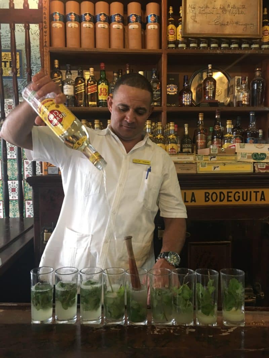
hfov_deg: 48.2
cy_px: 179
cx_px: 134
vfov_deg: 61.7
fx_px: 301
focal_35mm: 29
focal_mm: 4.15
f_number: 2.2
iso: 200
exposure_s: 1/17
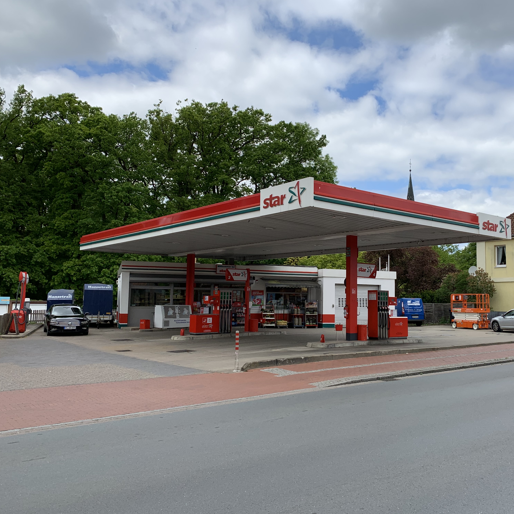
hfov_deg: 52.2
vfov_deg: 52.5
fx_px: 521
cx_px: 309
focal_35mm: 31
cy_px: 259
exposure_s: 1/1748
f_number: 1.8
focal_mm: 4.25
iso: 25
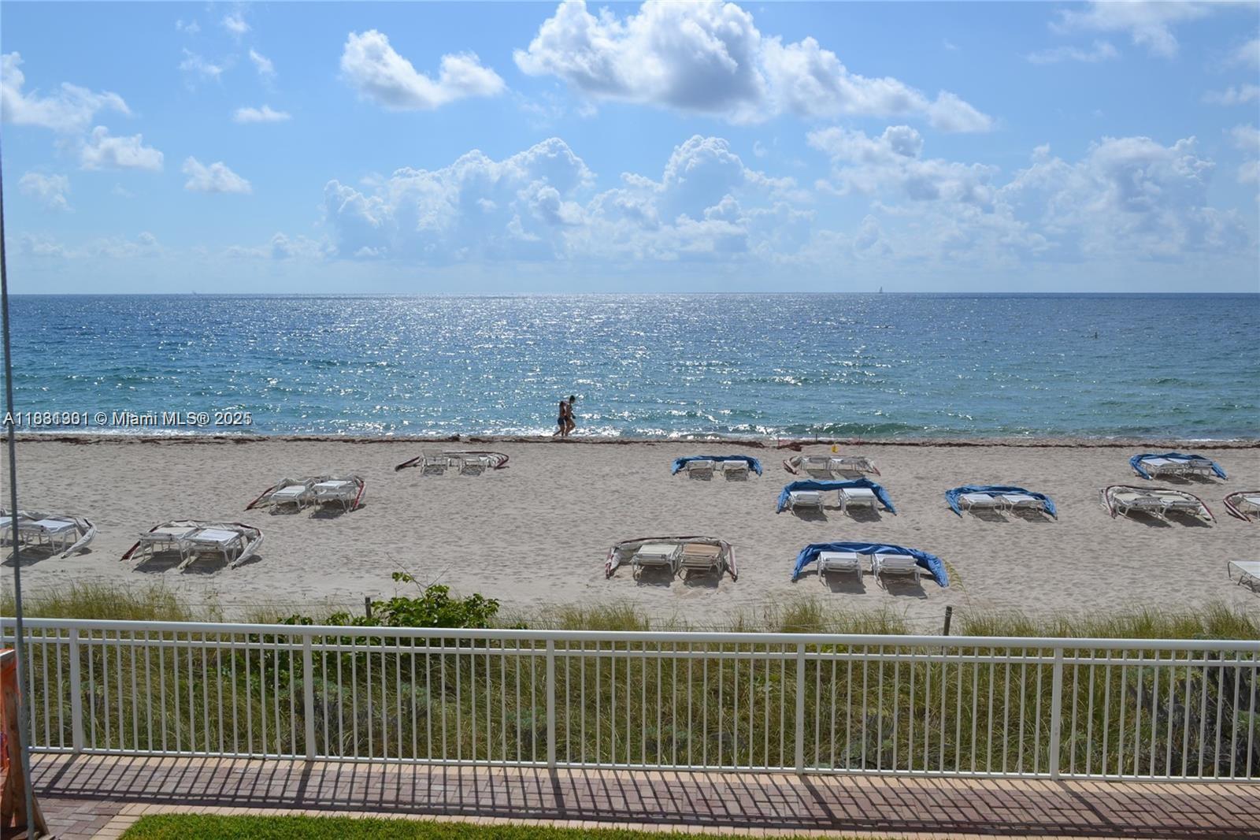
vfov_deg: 40.0
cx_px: 630
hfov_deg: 57.2
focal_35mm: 33
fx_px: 1155
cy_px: 420
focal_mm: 22
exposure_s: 1/320
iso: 100
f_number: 9
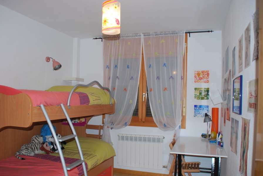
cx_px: 117
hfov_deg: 60.1
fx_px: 227
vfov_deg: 42.4
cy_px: 97
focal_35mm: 31
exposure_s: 1/60
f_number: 3.5
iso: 200
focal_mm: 18
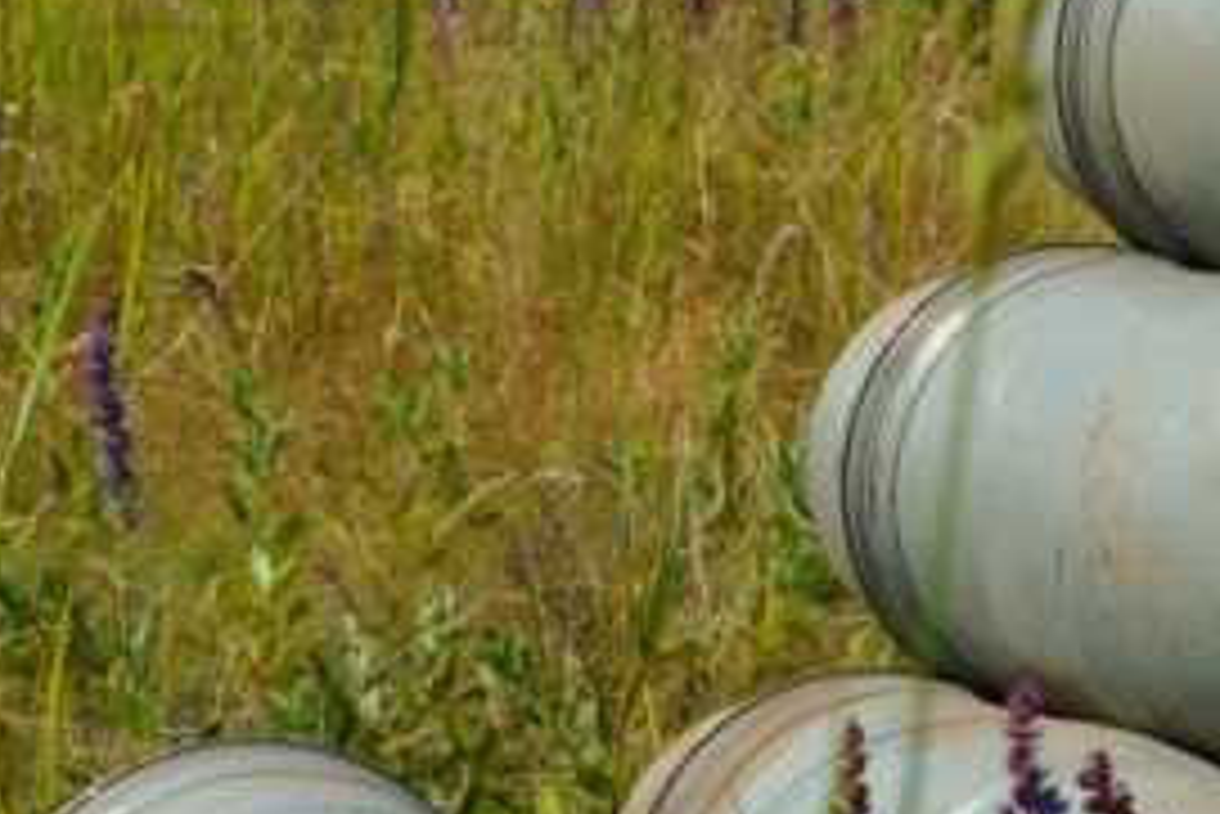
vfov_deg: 10.7
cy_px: 274
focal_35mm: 128
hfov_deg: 15.4
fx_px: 4356
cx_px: 1405
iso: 250
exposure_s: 1/400
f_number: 10
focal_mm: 29
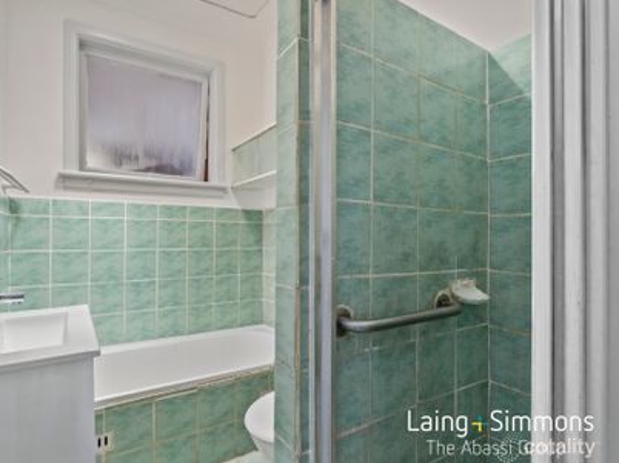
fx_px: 322
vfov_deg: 71.5
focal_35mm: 18
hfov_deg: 87.0
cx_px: 259
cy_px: 238
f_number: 9
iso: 100
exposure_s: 1/6
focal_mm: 16
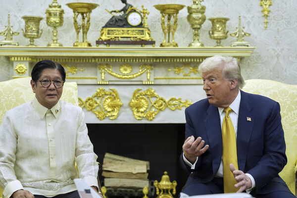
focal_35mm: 70
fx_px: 577
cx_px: 148
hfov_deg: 28.8
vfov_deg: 19.5
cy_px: 99
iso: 3200
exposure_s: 1/400
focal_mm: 70
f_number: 4
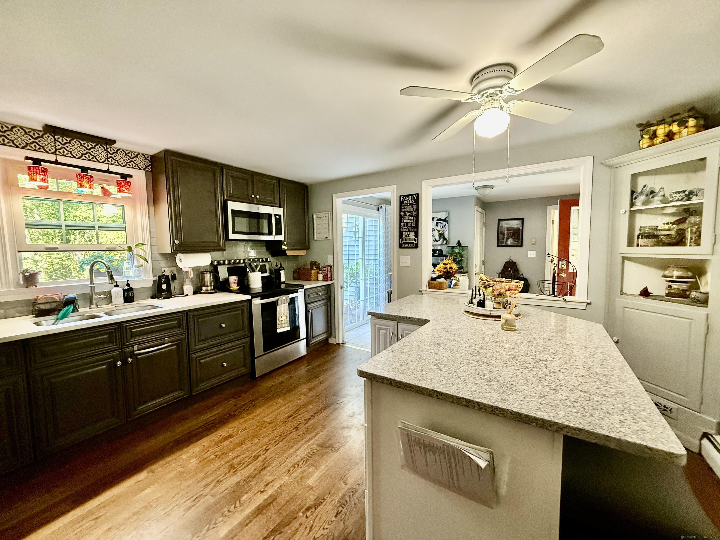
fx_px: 291
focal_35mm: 14
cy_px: 270
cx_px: 360
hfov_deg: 102.1
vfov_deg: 85.7
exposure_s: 1/60
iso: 640
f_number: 2.2
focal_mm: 2.22
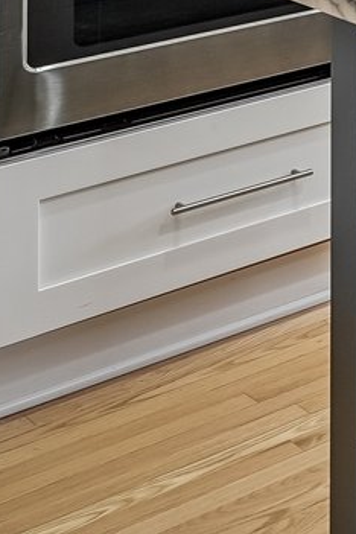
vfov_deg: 16.2
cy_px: -447
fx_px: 1557
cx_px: 1226
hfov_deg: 9.0
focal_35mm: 105
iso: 400
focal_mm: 18
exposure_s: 1/20
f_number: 8
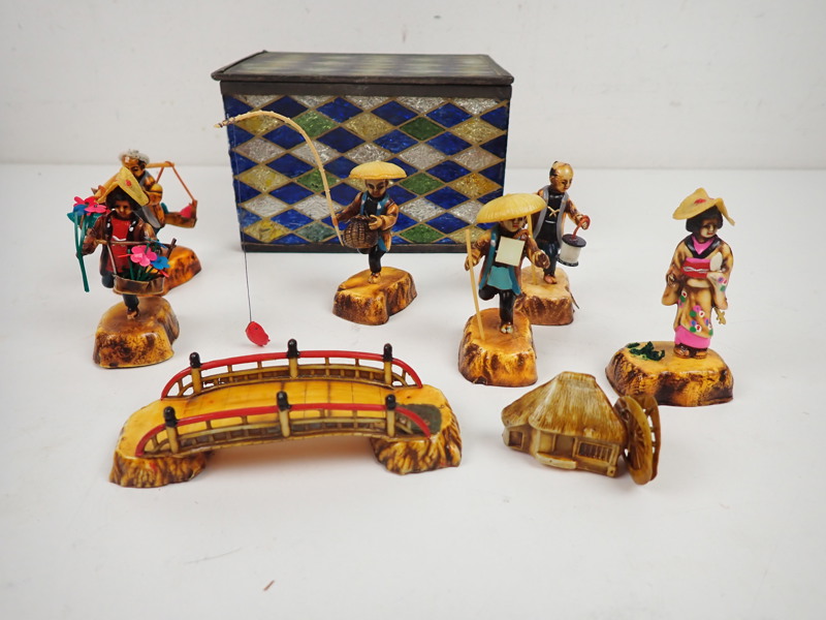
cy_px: 310
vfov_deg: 54.9
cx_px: 413
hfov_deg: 69.4
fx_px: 597
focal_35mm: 25
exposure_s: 1/125
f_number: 2
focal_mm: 4.5
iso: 125
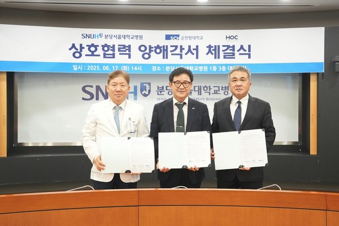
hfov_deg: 43.6
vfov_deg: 29.9
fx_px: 424
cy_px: 113
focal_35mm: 45
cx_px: 170
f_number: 6.3
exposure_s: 1/100
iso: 5000
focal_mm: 45
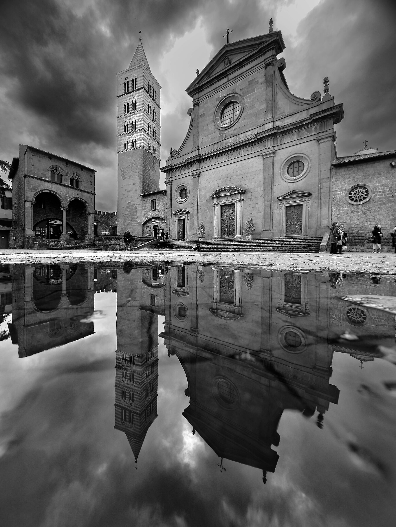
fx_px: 183
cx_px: 198
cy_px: 264
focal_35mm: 12
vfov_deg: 110.5
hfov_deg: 94.5
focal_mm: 6
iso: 200
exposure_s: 1/60
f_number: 3.5
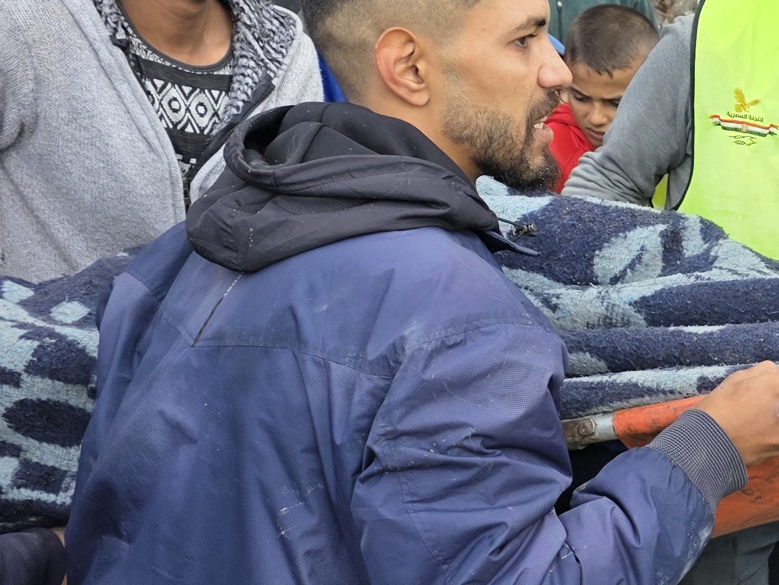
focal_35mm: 68
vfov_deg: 21.6
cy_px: 348
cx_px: 947
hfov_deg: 25.5
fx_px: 1530
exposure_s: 1/180
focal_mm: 6.3
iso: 40
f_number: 1.7
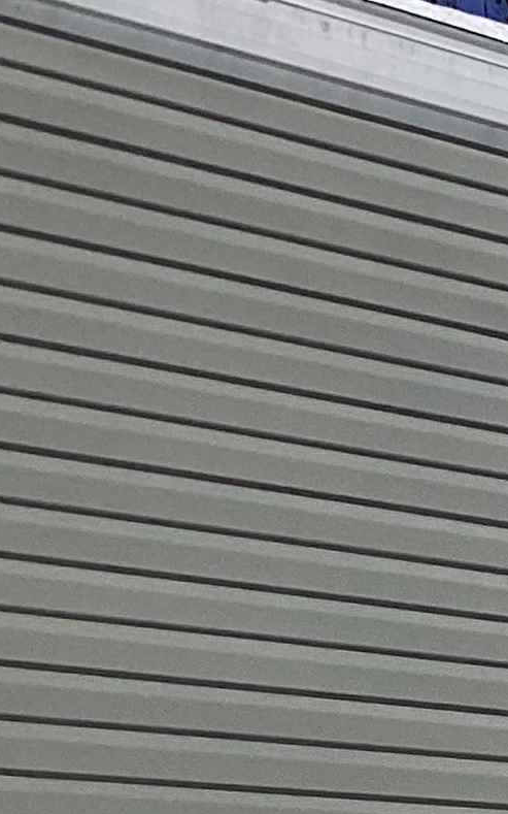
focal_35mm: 128
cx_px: 1528
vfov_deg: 15.5
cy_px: 1073
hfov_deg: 8.5
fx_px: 2836
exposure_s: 1/4525
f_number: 2.4
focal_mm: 3.3
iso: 25
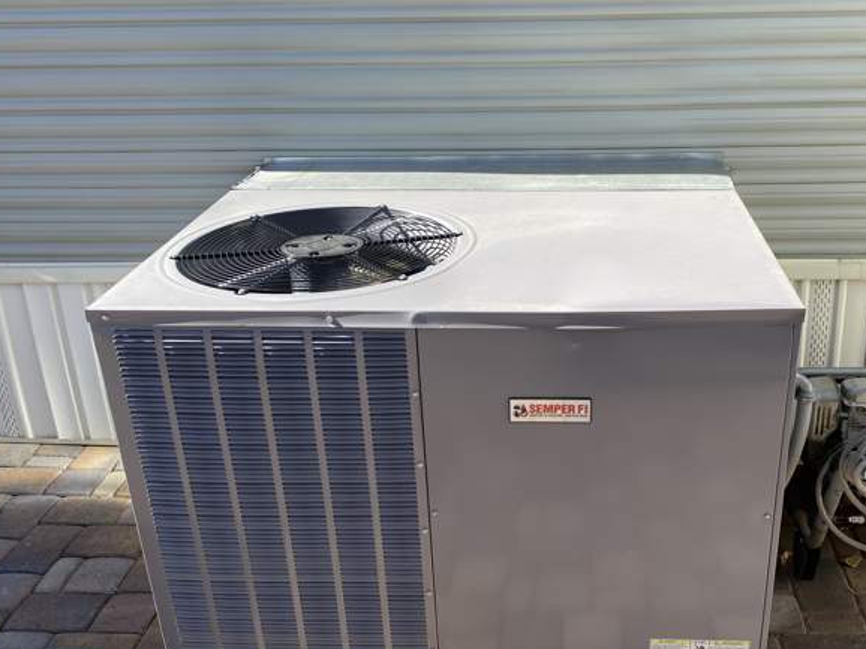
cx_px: 536
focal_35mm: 36
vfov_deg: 39.6
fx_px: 900
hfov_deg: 50.9
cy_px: 328
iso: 32
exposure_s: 1/1330
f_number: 1.8
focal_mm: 4.25
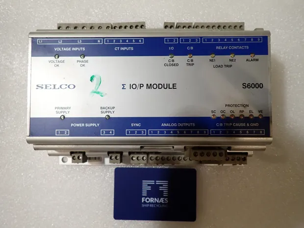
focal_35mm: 25
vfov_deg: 54.9
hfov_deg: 69.4
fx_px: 220
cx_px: 152
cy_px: 114
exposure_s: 1/125
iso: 200
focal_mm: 4.5
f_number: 2
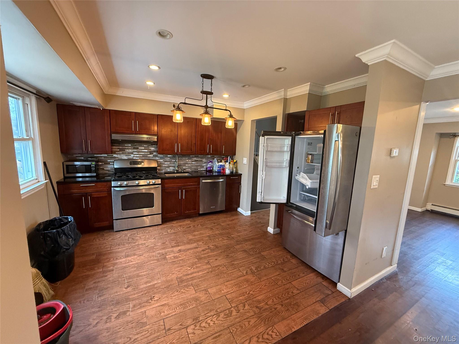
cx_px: 230
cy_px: 172
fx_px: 186
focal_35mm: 14
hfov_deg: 102.1
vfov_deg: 85.7
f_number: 2.2
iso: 400
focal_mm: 2.22
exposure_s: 1/60
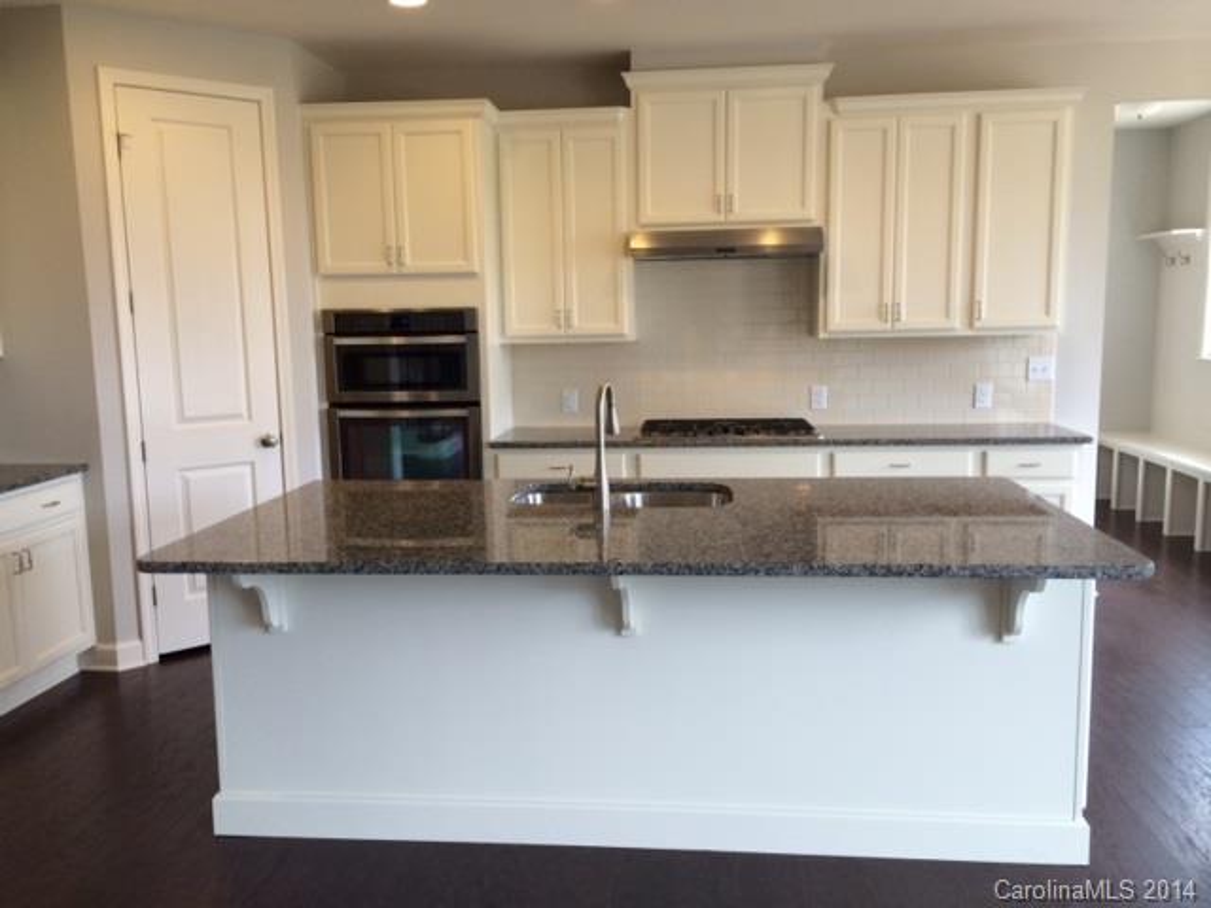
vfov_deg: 46.8
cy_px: 454
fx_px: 1050
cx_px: 606
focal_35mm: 30
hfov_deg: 60.0
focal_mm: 4.12
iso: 40
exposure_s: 1/30
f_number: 2.2
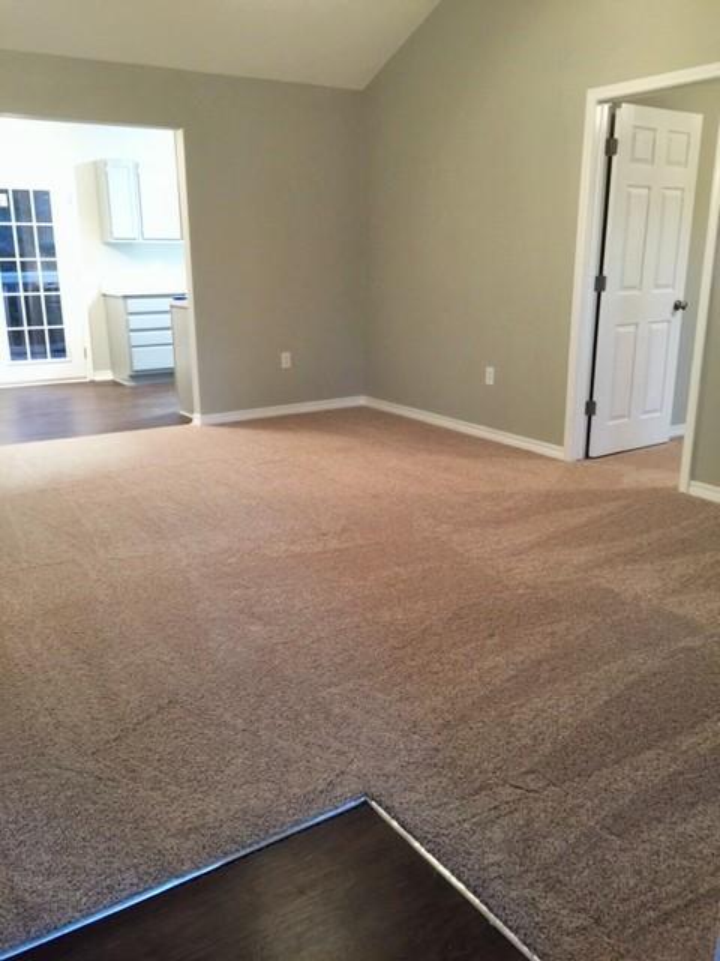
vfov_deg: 61.7
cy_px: 480
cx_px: 360
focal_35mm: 29
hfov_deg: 48.2
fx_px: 804
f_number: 2.2
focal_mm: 4.15
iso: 100
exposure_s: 1/15
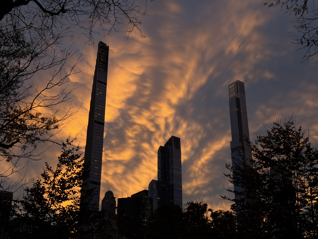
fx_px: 441
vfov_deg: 30.3
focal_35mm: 48
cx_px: 159
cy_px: 120
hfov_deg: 39.7
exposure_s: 1/463
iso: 64
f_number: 1.78
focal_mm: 6.76
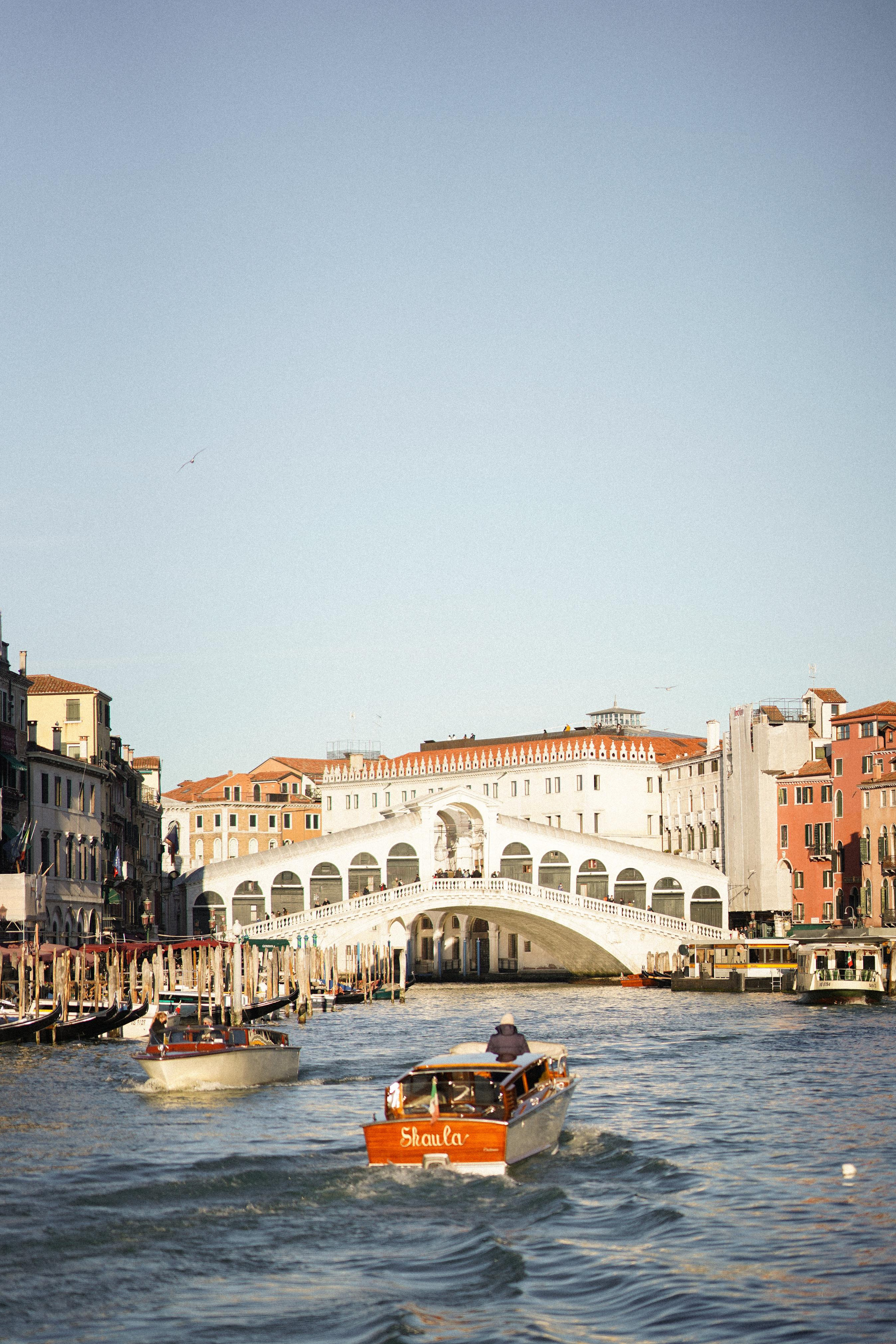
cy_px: 679
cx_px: 443
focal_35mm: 86
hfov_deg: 15.9
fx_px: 3210
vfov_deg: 23.6
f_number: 1.4
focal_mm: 85
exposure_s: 1/8000
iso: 100
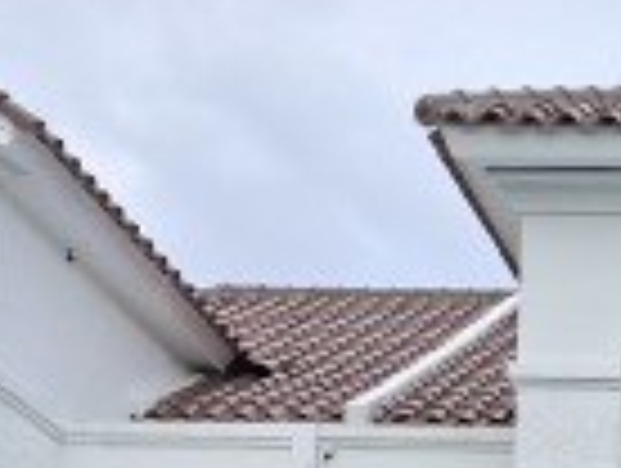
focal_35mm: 102
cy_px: 940
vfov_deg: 12.7
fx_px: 1833
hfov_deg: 17.3
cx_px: 934
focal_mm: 5.54
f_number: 1.8
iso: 50
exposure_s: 1/573
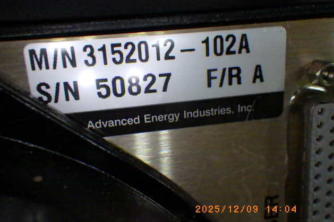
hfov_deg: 53.1
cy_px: 111
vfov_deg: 36.9
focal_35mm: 36
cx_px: 165
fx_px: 334
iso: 1600
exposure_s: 1/40
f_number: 3.8
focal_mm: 6.1
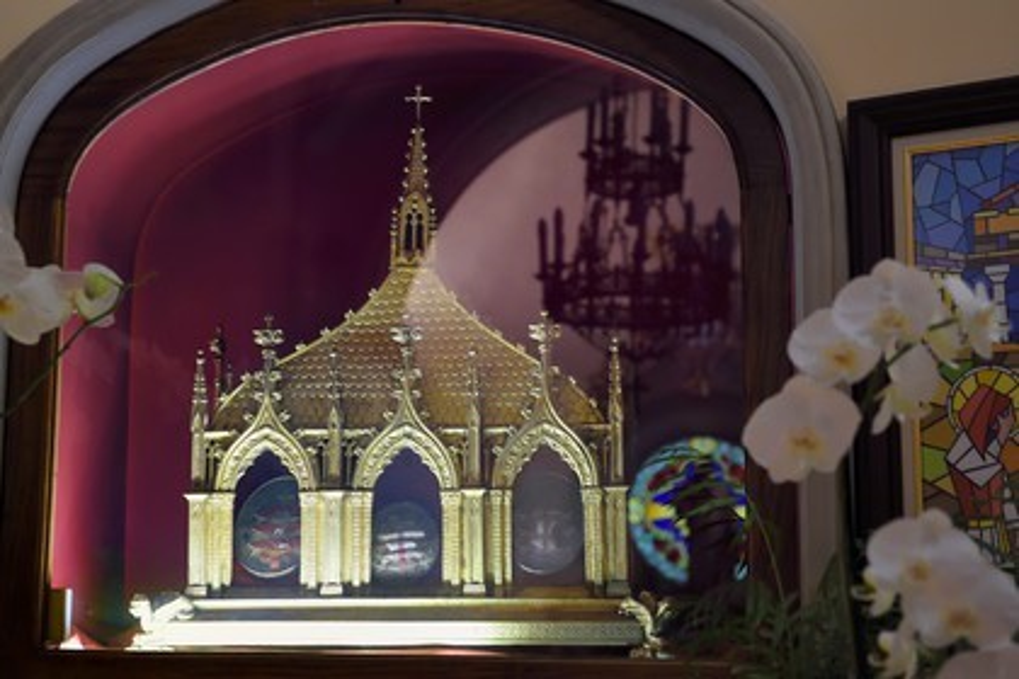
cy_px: 340
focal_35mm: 60
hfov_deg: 33.4
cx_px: 510
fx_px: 1698
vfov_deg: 22.6
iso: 3200
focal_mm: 60
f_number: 4.5
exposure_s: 1/80
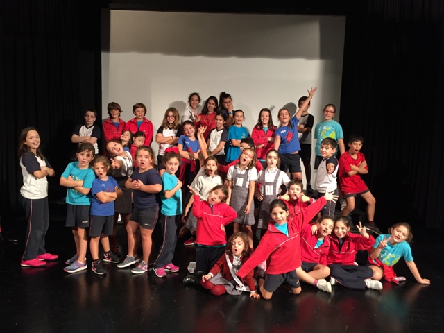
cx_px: 222
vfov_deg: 48.2
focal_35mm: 29
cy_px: 166
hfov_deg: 61.7
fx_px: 372
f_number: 2.2
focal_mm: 4.15
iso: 200
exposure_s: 1/33
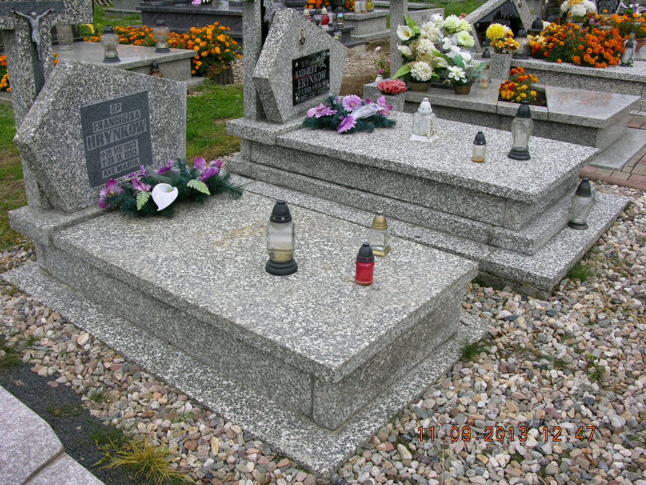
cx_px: 323
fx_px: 653
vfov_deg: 40.7
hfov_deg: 52.6
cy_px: 242
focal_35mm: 35
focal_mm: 8.9
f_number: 5.6
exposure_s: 1/182
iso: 50
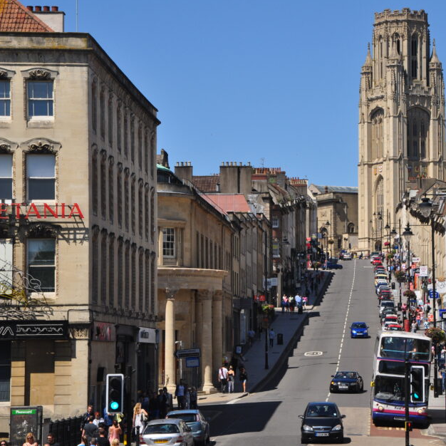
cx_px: 336
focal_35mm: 125
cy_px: 217
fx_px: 1822
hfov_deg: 13.9
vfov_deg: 14.0
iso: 200
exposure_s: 1/320
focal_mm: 60
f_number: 10
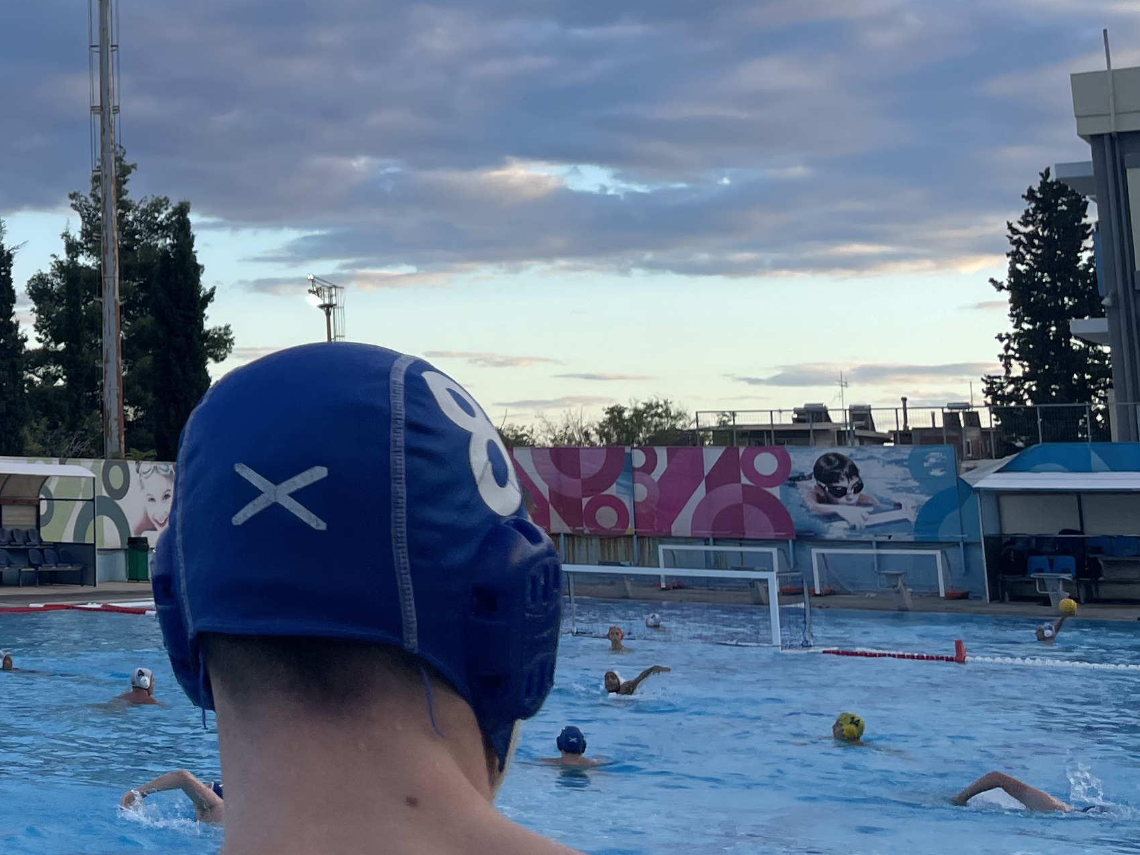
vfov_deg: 23.3
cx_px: -196
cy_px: 186
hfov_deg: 27.7
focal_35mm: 62
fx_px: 2042
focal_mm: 4.2
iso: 32
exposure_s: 1/548
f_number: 1.6
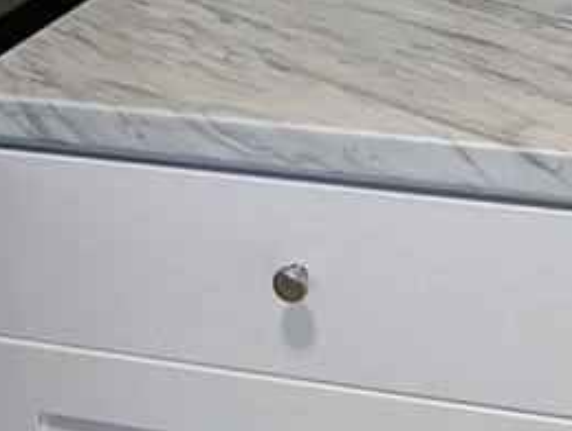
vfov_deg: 14.4
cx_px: 231
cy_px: -165
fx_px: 1622
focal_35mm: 98
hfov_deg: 20.0
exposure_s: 1/120
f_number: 2.2
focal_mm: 2.35
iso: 108
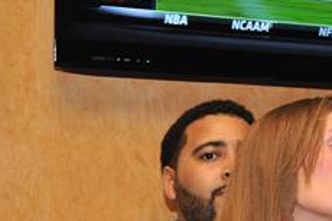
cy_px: 233
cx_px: 322
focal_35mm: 134
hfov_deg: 15.1
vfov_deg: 10.1
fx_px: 1235
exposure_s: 1/100
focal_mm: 56
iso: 1600
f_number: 4.5
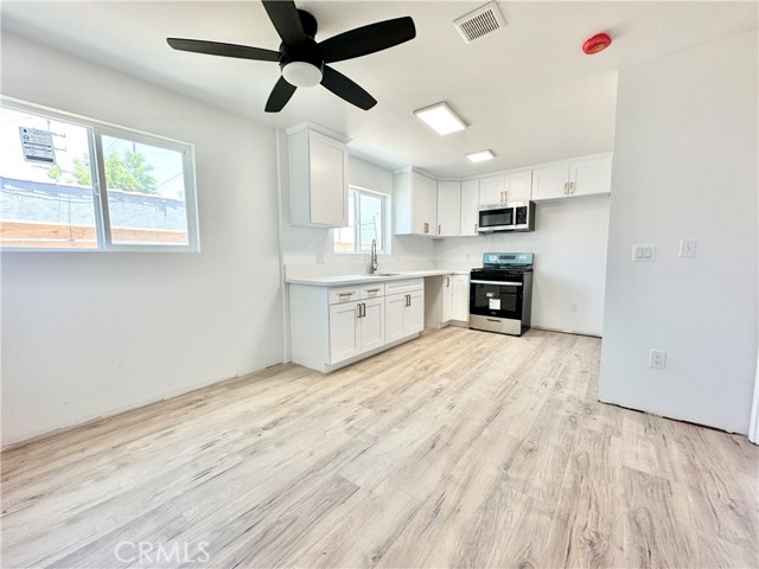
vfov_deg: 85.7
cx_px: 380
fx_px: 307
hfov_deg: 102.1
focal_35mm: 14
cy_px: 284
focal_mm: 2.22
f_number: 2.2
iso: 100
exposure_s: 1/120
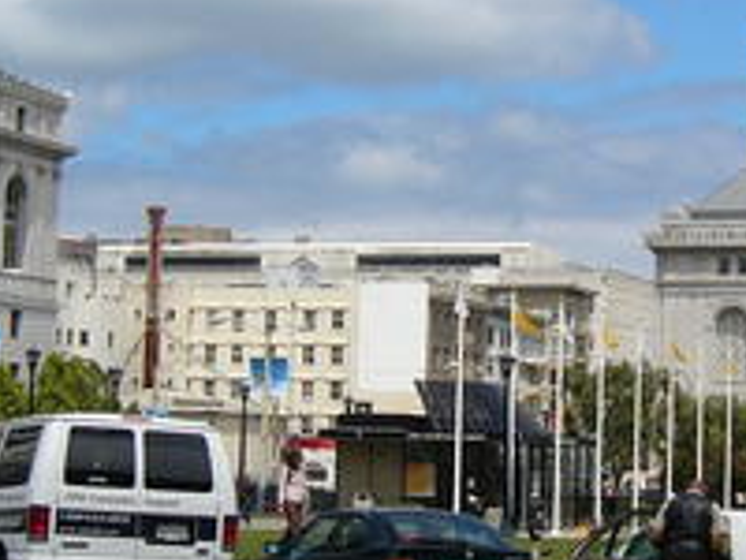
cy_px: 254
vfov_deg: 13.2
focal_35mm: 112
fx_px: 2414
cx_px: 500
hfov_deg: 17.5
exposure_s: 1/320
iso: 50
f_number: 8
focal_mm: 5.8
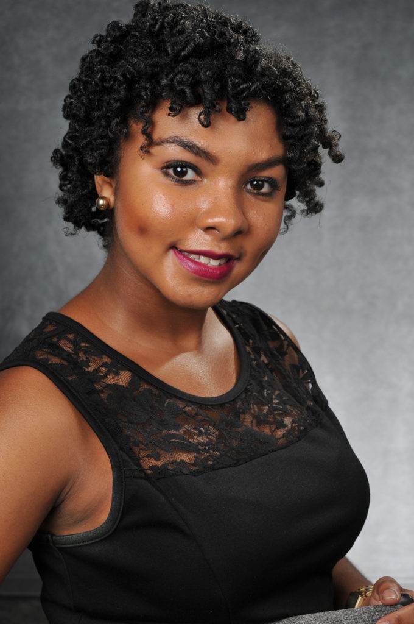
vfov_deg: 29.3
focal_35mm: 69
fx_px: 1193
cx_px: 207
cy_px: 312
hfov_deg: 19.7
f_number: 8
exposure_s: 1/200
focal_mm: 46
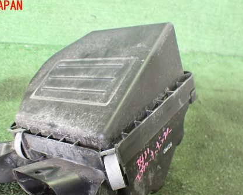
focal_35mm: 42
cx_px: 91
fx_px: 302
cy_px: 130
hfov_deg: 43.5
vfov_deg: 35.4
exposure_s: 1/40
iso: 800
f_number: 2.3
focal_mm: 5.4
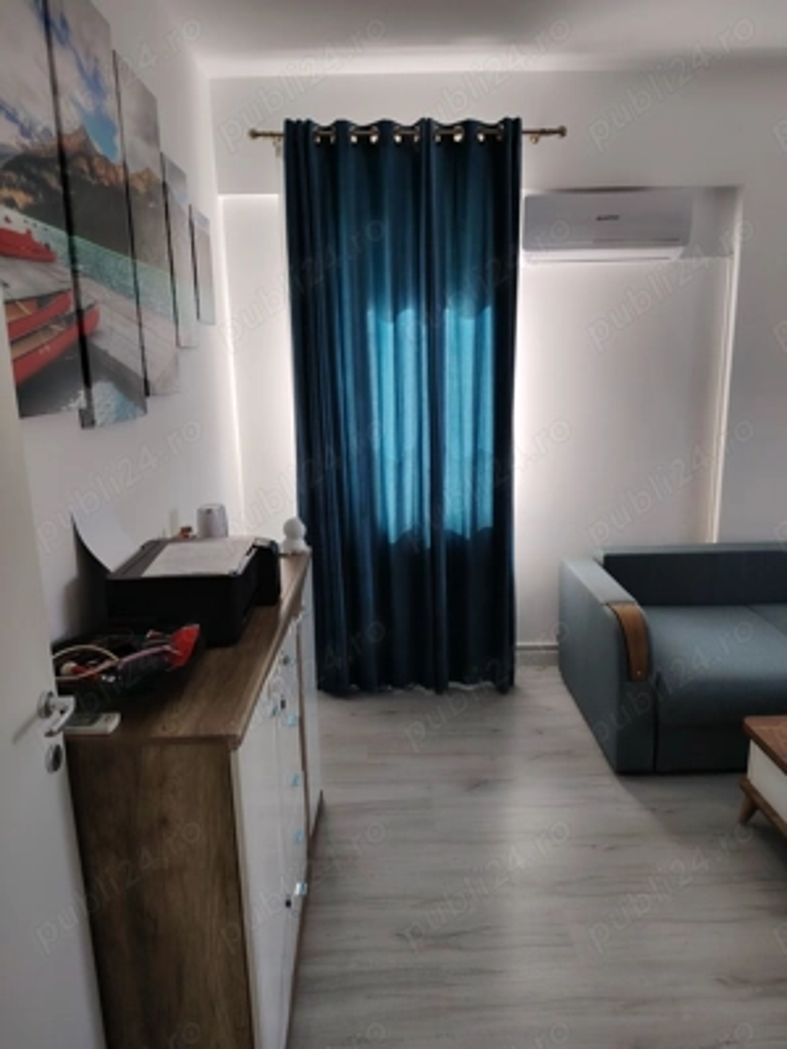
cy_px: 524
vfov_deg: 71.6
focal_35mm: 24
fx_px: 728
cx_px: 394
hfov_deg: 56.8
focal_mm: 5.25
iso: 163
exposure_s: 1/33.3
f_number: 1.75
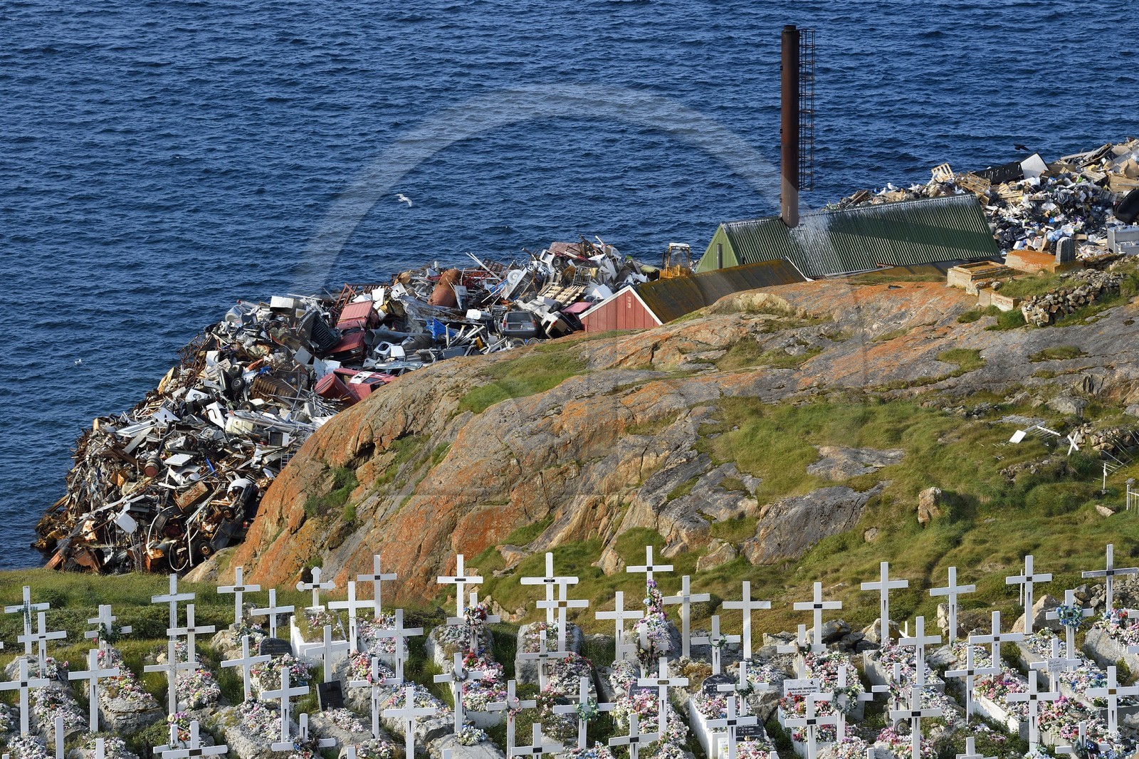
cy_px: 380
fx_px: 5377
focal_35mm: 170
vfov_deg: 8.1
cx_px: 570
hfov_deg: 12.1
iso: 200
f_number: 8
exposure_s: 1/250
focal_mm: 170
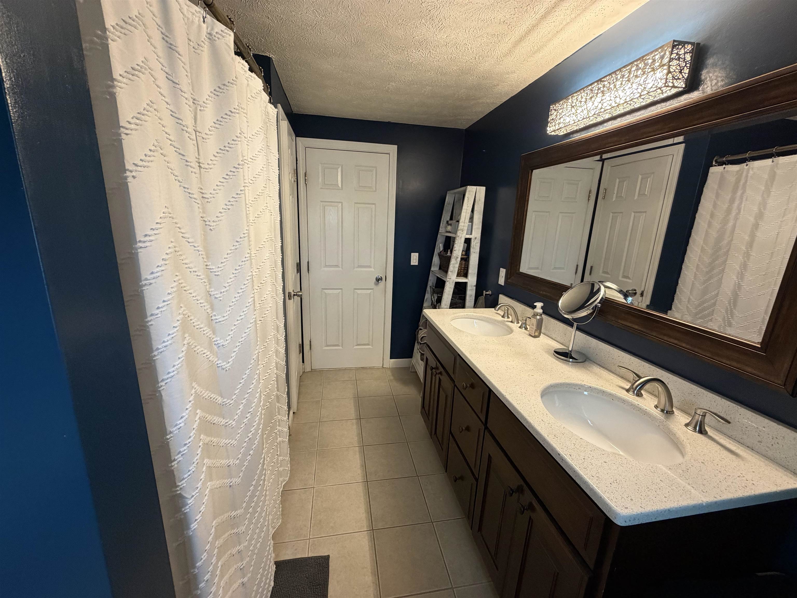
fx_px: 322
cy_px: 299
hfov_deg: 102.1
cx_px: 398
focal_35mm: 14
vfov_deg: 85.7
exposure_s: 1/60
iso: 250
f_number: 2.2
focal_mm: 2.22
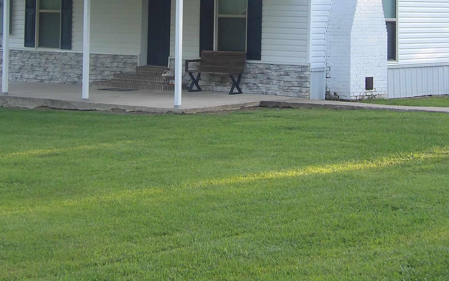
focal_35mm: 99
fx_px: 1212
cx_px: 223
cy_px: 5
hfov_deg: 21.0
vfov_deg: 13.1
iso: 100
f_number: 3.9
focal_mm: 9.5
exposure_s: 1/56
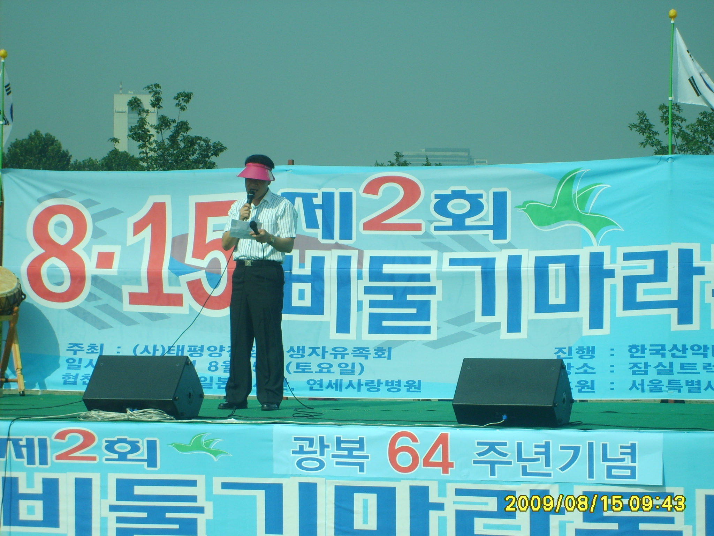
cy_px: 268
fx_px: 2166
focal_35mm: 105
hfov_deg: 18.7
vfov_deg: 14.1
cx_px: 357
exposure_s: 1/750
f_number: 4.9
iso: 50
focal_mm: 17.4
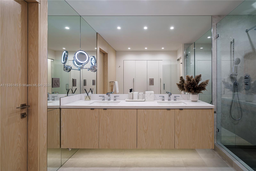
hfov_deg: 93.3
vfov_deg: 70.4
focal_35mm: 17
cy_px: 86
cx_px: 128
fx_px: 121
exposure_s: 1/8
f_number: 5.6
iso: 100
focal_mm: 17
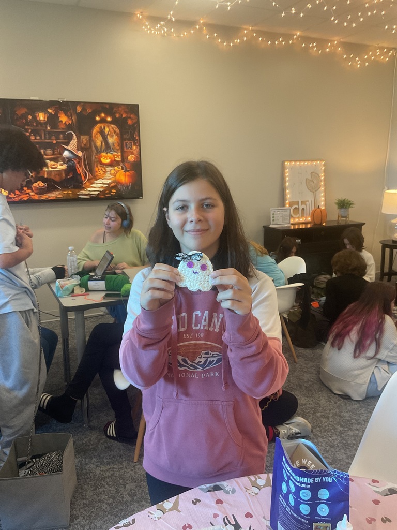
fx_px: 443
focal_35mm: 29
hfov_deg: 48.2
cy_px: 265
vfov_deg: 61.7
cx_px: 198
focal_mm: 3
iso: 125
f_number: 1.8
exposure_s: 1/60
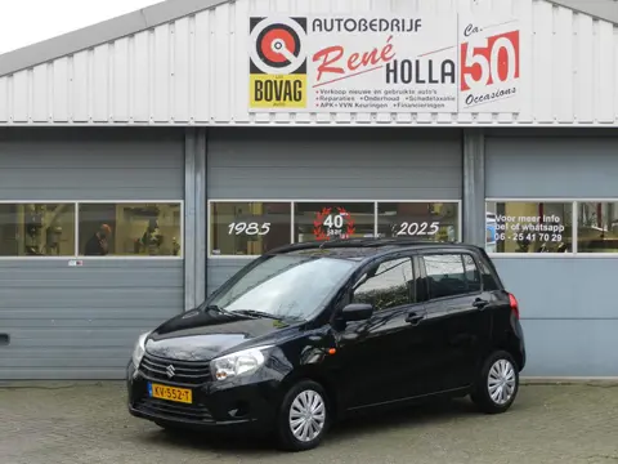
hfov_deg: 23.3
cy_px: 232
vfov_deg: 17.6
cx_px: 309
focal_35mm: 84
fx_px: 1500
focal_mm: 14.9
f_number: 4.4
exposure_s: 1/30
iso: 180
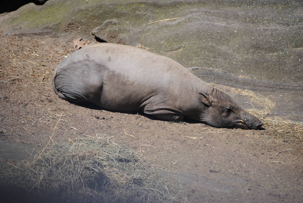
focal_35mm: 225
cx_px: 149
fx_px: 1892
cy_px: 93
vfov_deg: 6.1
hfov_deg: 9.2
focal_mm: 135
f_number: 5
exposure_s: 1/1250
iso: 200
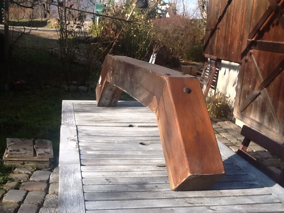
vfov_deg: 32.9
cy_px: 106
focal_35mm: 44
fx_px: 361
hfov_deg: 42.9
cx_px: 142
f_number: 2.4
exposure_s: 1/557
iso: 40
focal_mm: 2.03
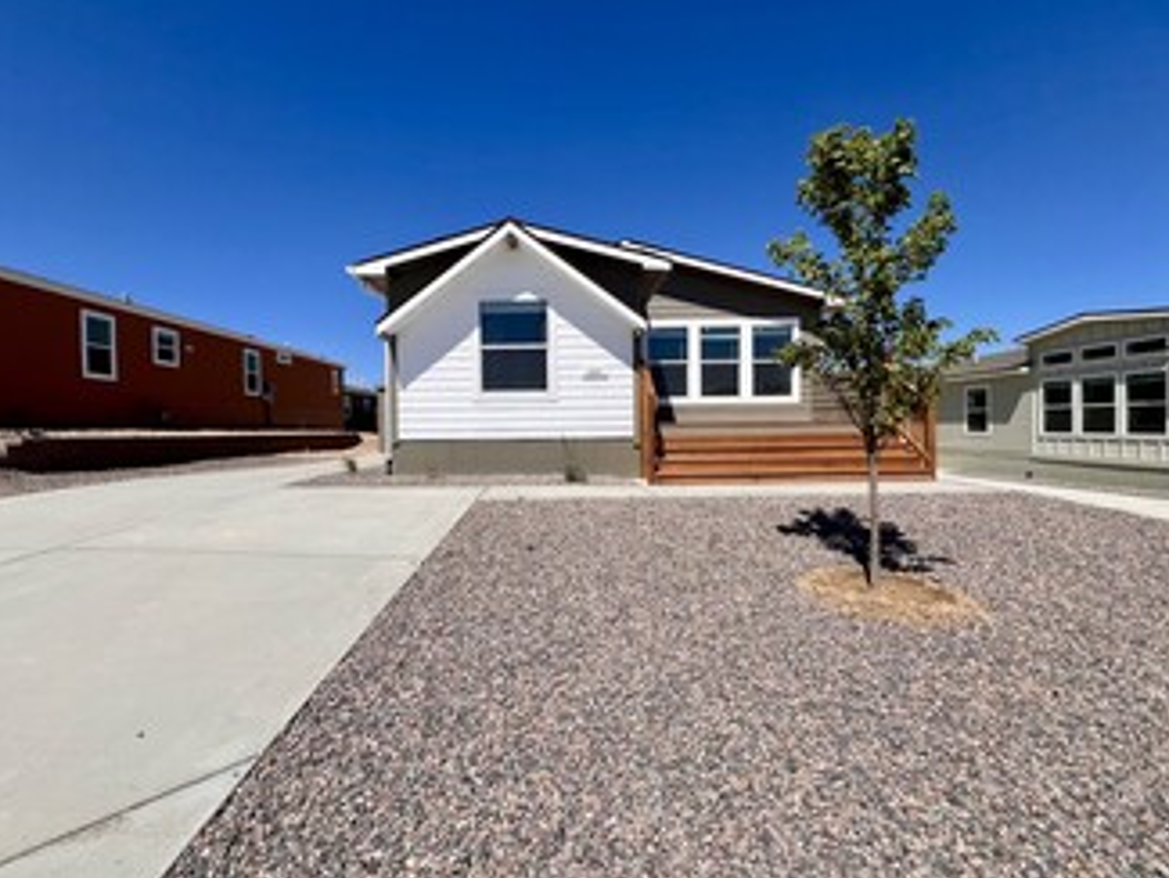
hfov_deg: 102.0
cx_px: 561
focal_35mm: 14
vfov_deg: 85.7
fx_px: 473
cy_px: 441
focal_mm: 1.57
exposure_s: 1/3425
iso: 32
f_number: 1.8
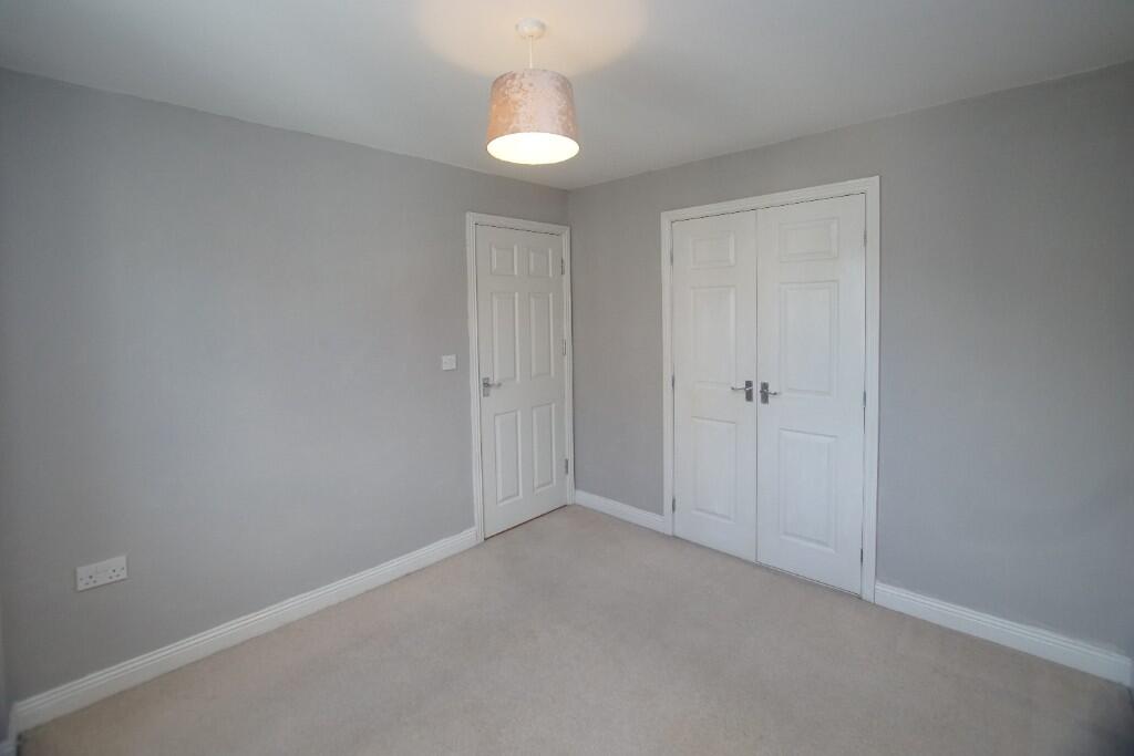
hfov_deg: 100.4
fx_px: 473
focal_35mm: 15
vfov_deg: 77.3
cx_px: 567
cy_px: 378
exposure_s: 1/160
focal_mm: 10
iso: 1250
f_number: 4
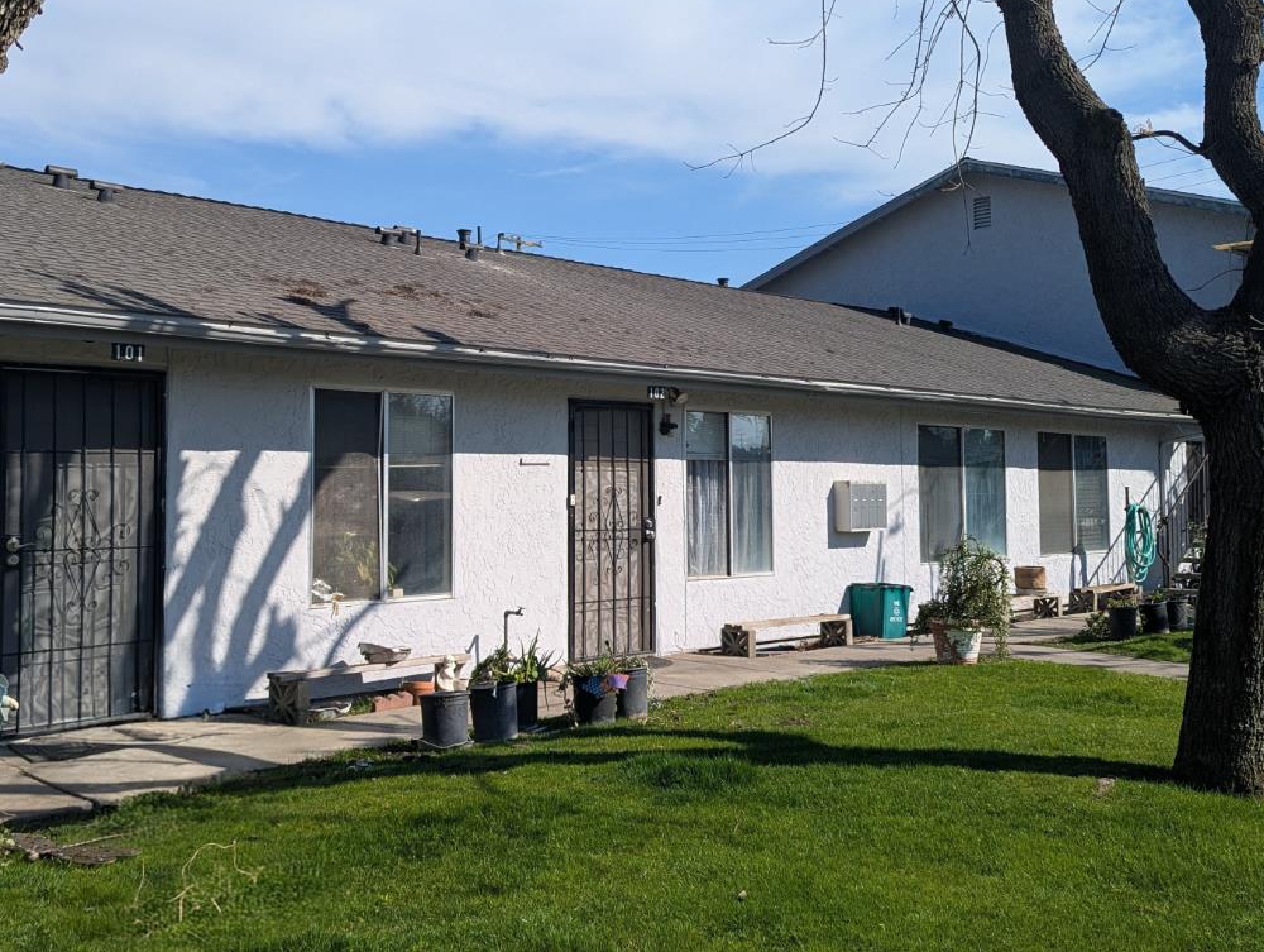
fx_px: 1316
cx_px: 624
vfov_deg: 39.7
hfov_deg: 51.3
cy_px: 418
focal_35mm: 36
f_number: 1.85
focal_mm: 6.81
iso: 47
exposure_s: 1/2179
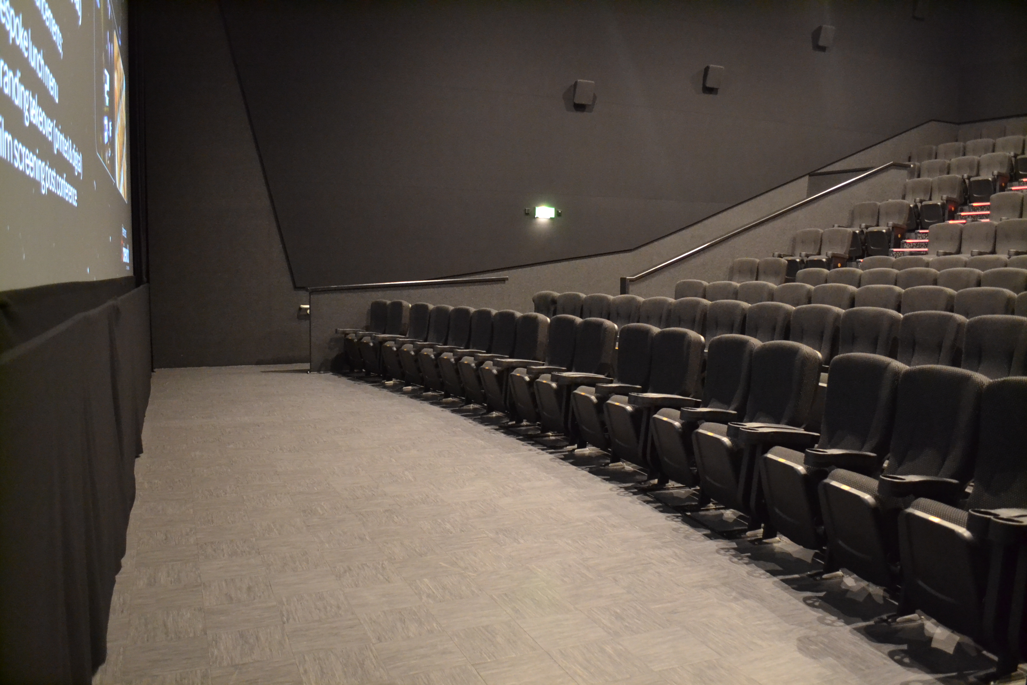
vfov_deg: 47.9
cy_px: 342
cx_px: 514
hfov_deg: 67.4
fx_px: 770
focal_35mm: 27
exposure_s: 1/3
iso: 3200
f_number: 3.5
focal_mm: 18
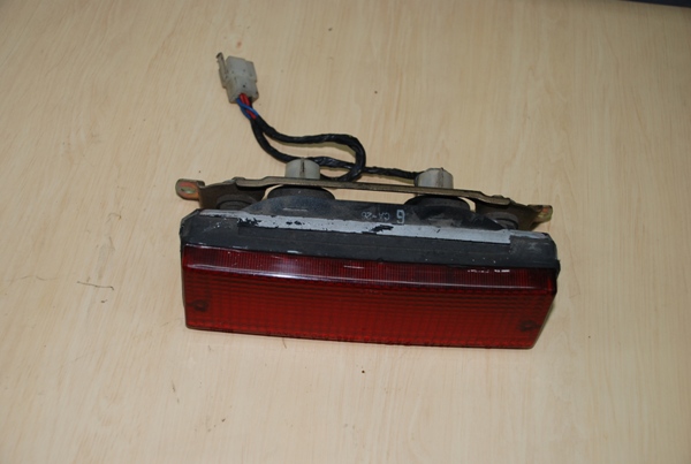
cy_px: 232
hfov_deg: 42.2
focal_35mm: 46
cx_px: 346
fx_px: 895
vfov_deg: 29.1
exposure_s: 1/60
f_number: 4.2
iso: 200
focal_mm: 31
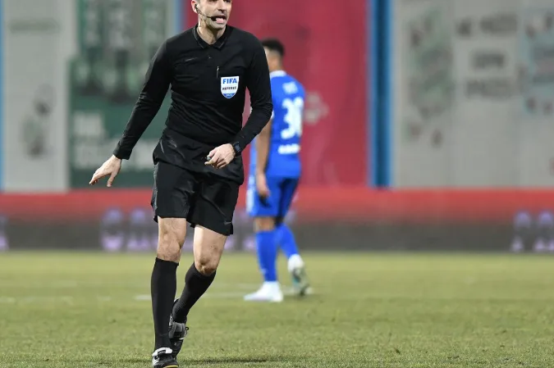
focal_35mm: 338
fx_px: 5197
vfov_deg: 4.1
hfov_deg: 6.1
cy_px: 168
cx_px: 272
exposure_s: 1/1000
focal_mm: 300
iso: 4000
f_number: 4
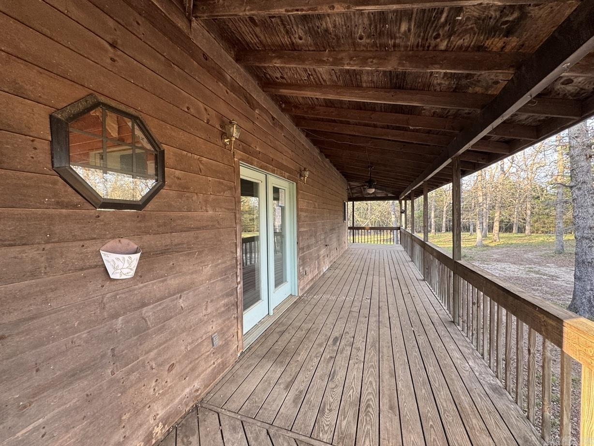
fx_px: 240
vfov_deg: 85.7
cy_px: 223
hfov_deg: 102.1
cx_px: 297
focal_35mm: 14
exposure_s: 1/99
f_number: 2.2
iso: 160
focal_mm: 2.22
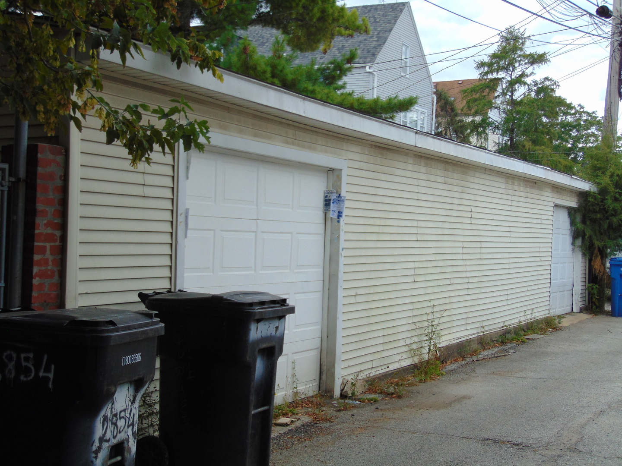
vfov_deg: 29.1
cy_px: 233
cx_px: 311
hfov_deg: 38.2
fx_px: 898
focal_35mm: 50
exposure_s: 1/400
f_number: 3.5
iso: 80
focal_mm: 9
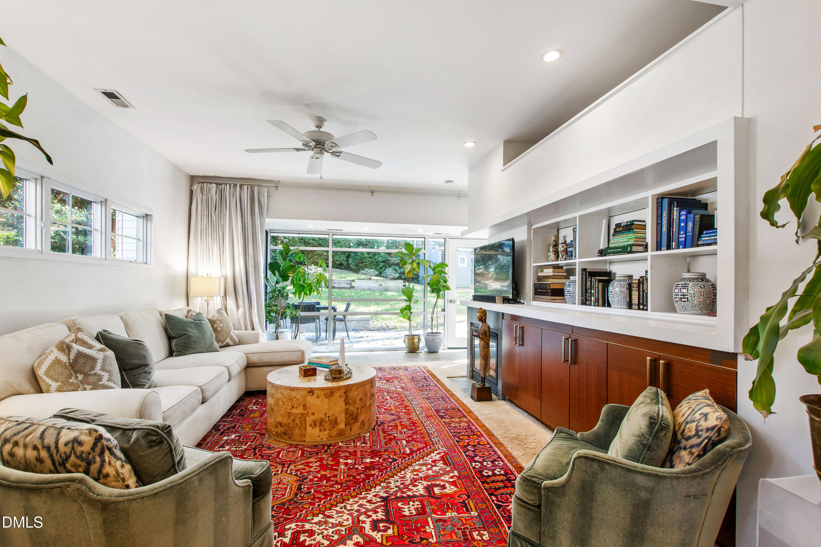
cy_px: 274
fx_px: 342
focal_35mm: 15
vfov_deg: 77.3
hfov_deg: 100.4
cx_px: 410
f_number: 8
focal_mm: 10
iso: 100
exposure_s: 1
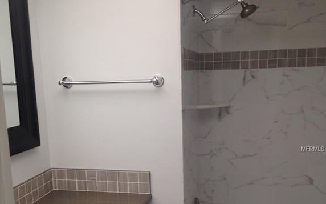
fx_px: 417
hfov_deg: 42.7
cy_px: 149
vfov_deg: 27.1
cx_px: 163
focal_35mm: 47
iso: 50
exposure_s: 1/24
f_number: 2.4
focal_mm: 4.12
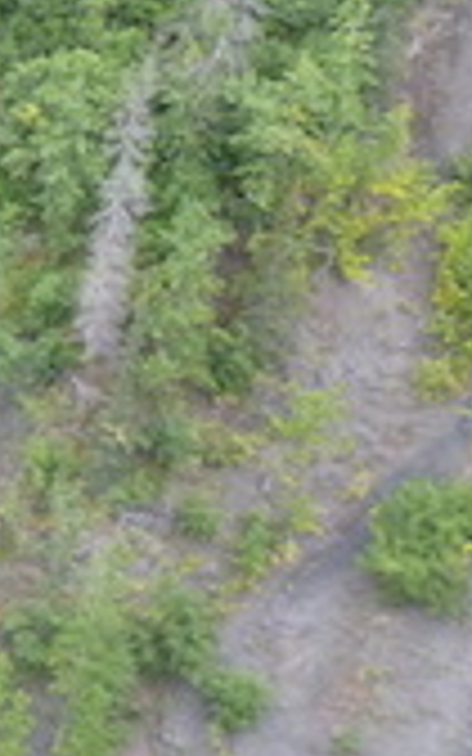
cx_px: -931
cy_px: 256
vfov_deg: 20.5
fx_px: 2079
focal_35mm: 101
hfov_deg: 9.9
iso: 160
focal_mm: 4.5
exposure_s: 1/60
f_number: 3.1
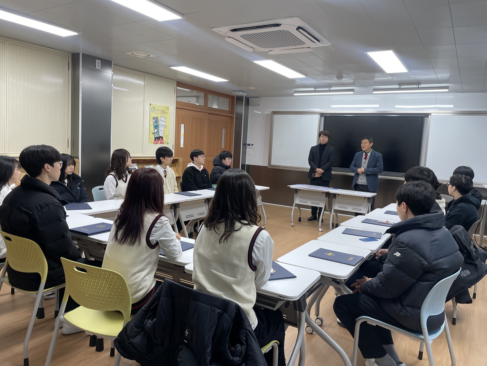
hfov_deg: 67.3
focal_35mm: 26
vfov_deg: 53.1
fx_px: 366
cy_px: 183
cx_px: 244
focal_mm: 4.2
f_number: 1.6
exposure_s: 1/120
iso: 100
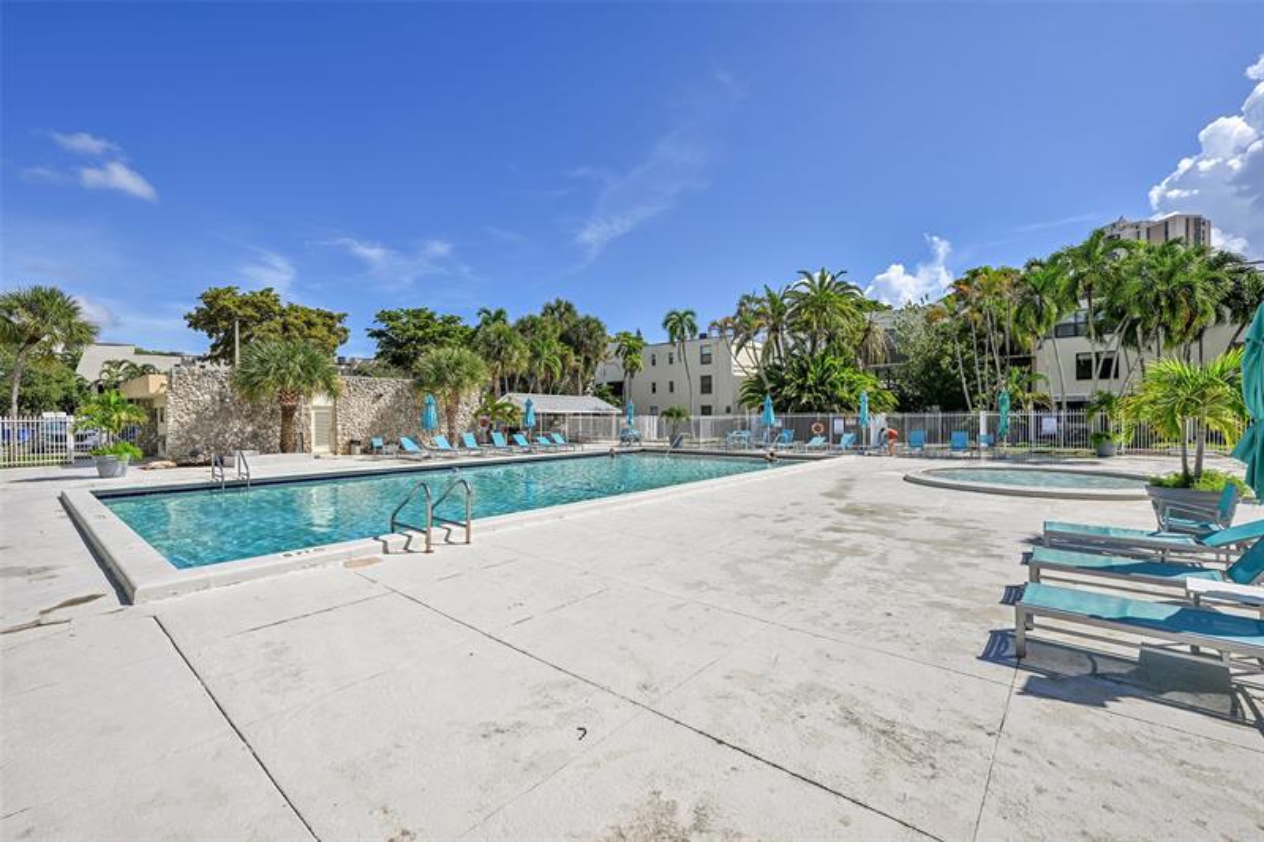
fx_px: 527
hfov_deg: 100.4
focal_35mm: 15
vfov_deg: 77.3
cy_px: 421
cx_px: 632
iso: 100
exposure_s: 1/500
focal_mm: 15
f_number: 8
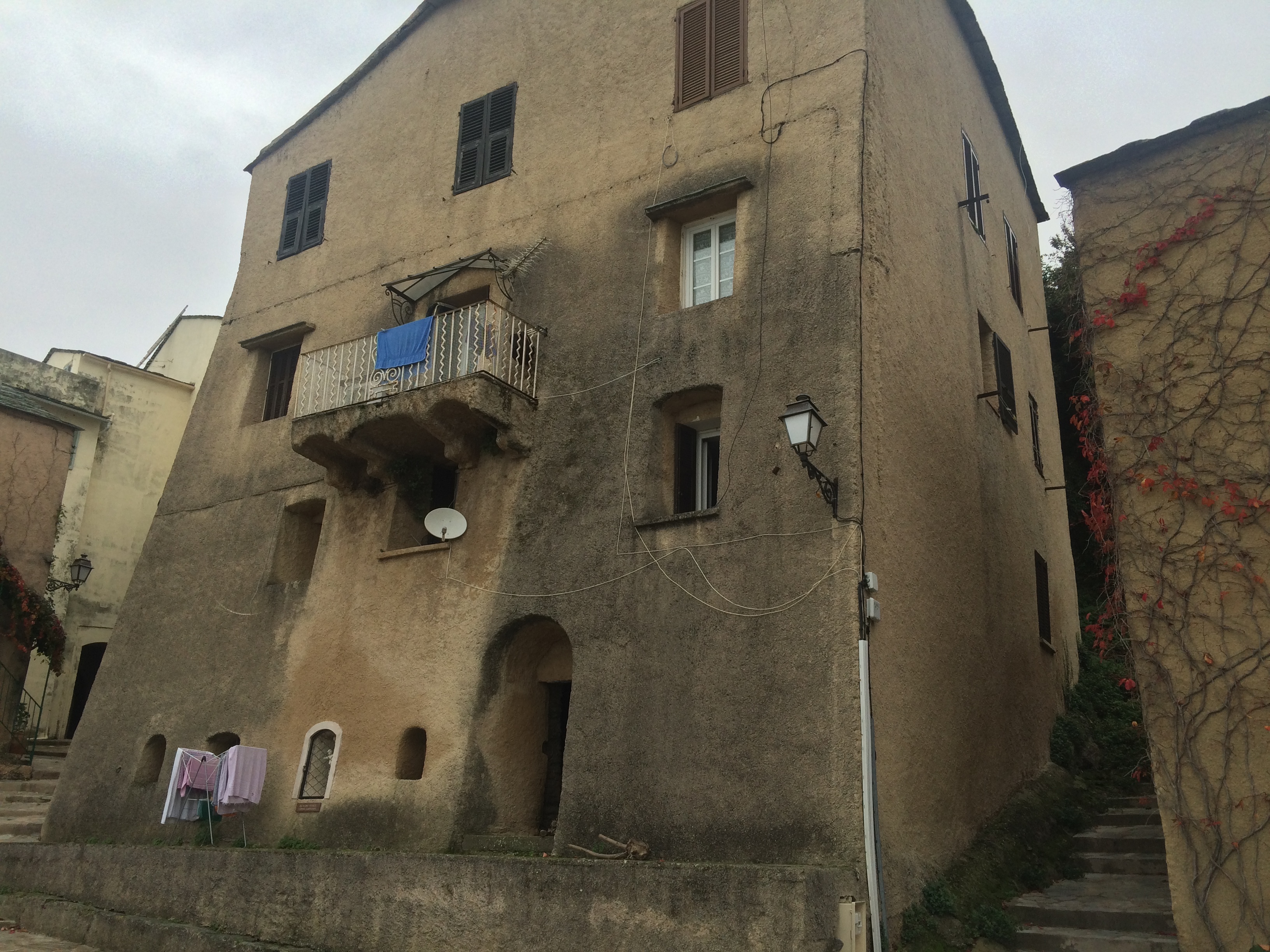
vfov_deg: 48.2
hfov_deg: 61.7
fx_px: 1064
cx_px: 635
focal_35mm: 29
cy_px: 476
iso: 32
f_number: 2.2
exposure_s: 1/507
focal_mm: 4.15
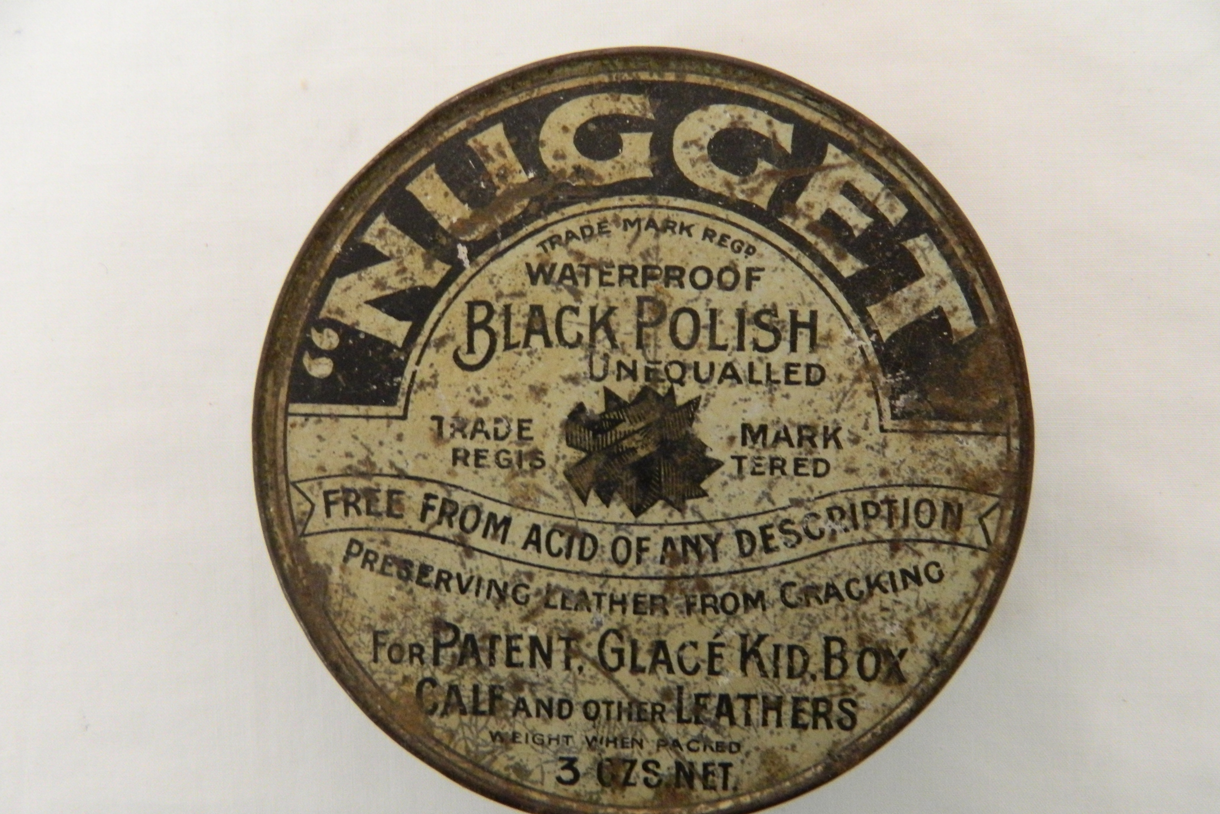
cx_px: 615
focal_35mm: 27
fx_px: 915
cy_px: 458
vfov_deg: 47.8
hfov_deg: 67.4
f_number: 3.1
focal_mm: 4.5
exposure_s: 1/30
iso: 400
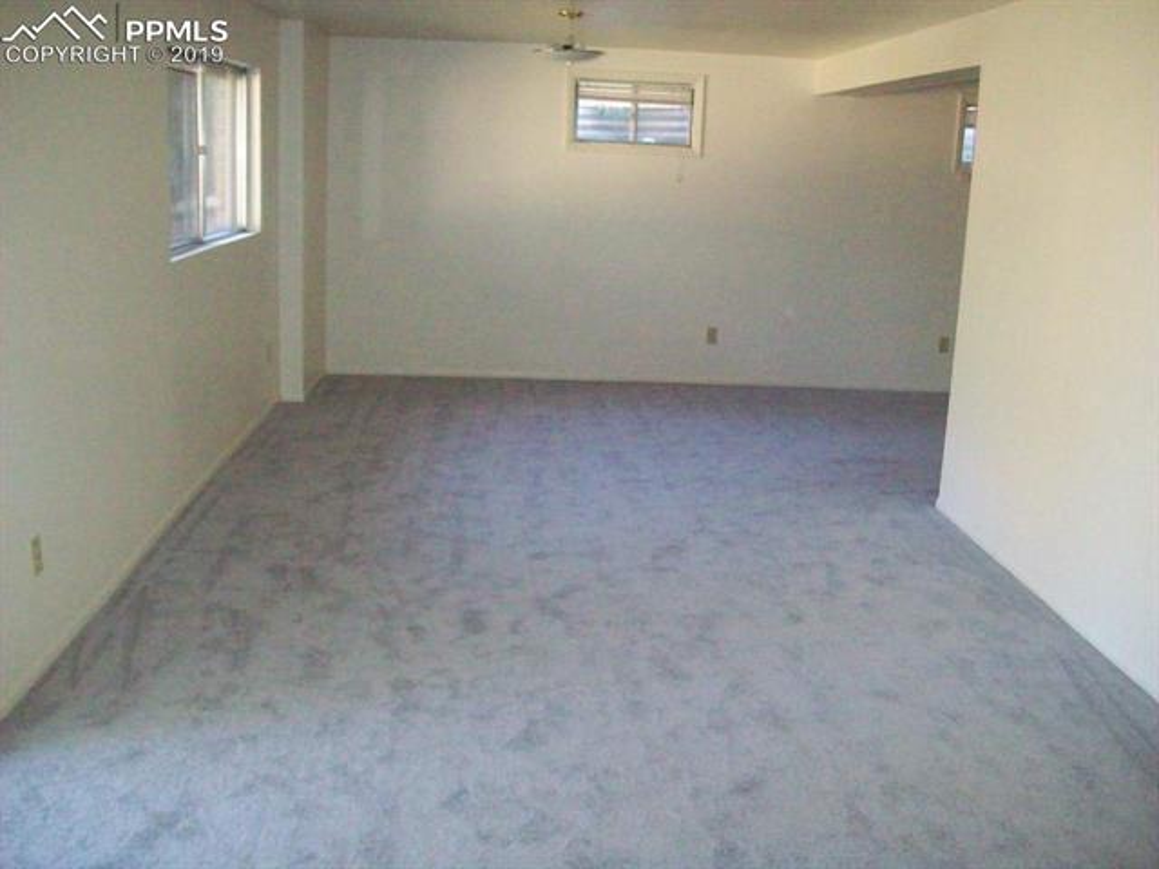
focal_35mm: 36
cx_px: 580
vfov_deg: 39.7
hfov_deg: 51.4
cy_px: 434
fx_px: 1205
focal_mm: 6
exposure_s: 1/128
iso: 800
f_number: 2.7
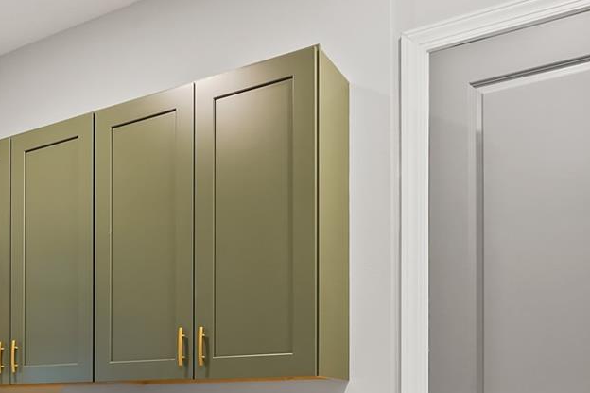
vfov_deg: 29.9
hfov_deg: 46.3
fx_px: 672
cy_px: 411
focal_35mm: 41
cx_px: 175
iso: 1600
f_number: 9
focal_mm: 16
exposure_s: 1/15
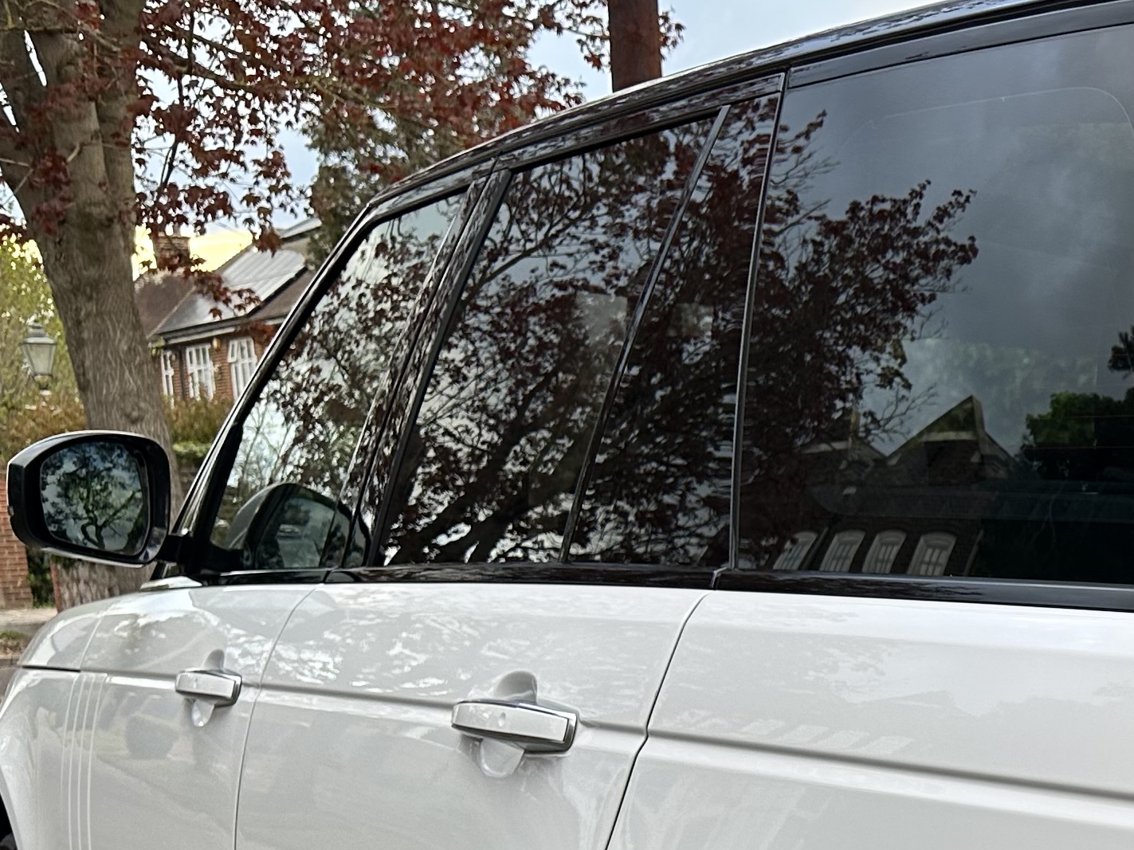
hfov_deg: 25.3
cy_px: 946
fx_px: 2227
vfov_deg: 20.5
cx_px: 1411
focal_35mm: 68
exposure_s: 1/183
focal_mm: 6.86
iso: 64
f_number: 1.78
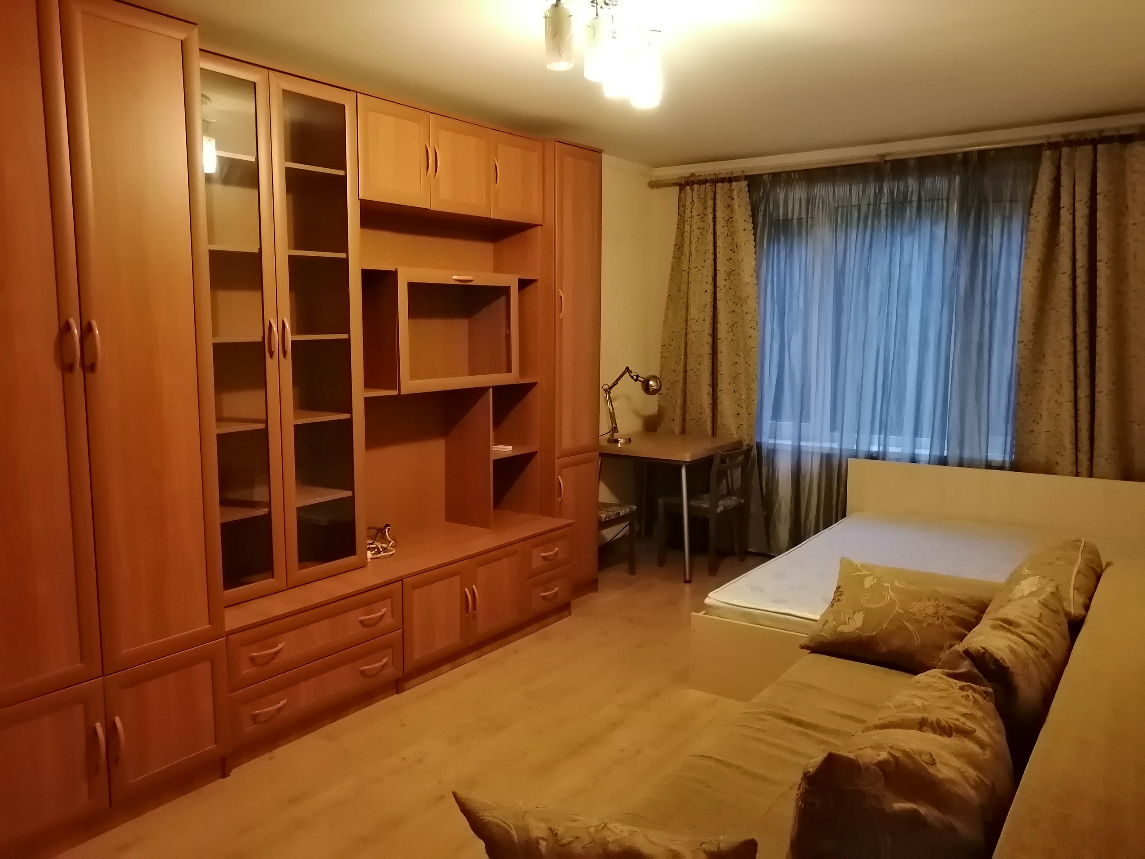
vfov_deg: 53.1
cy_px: 430
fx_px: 860
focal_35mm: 26
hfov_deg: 67.3
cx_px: 572
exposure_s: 1/33.3
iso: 640
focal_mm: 3.62
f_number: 1.8
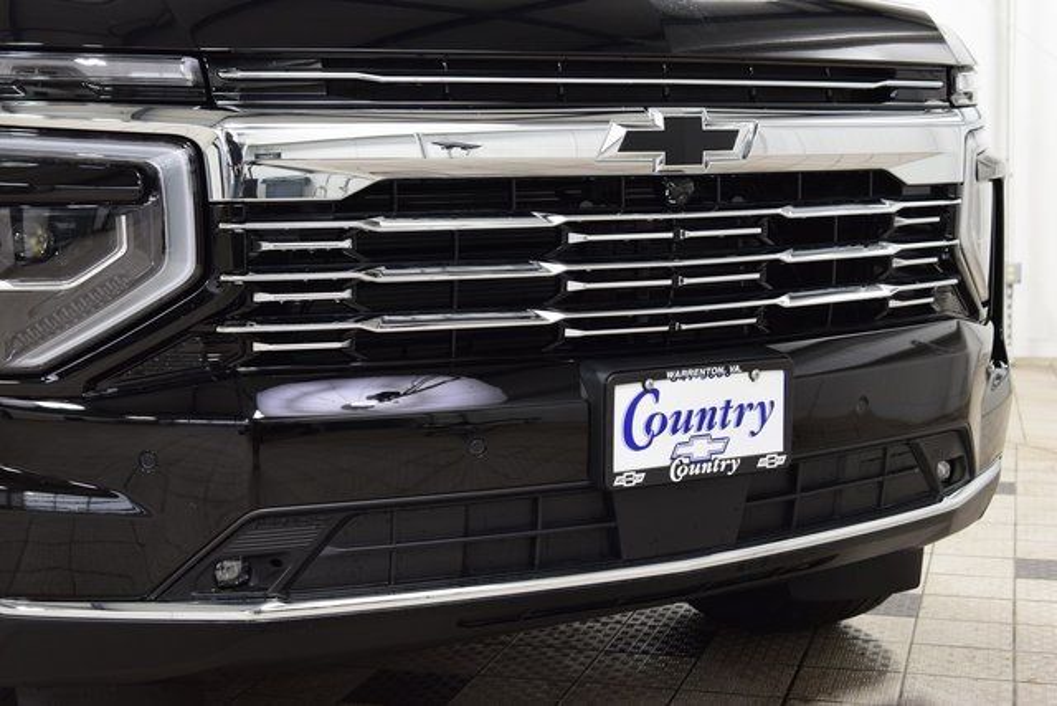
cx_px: 528
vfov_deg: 25.1
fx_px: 1586
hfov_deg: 36.9
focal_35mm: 54
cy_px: 353
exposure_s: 1/15
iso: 800
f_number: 6.3
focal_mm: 36
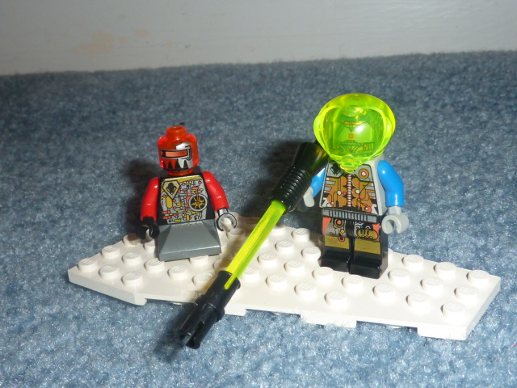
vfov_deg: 32.2
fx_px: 672
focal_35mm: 45
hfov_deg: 42.1
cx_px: 258
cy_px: 194
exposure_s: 1/30
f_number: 4
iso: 100
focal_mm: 4.1
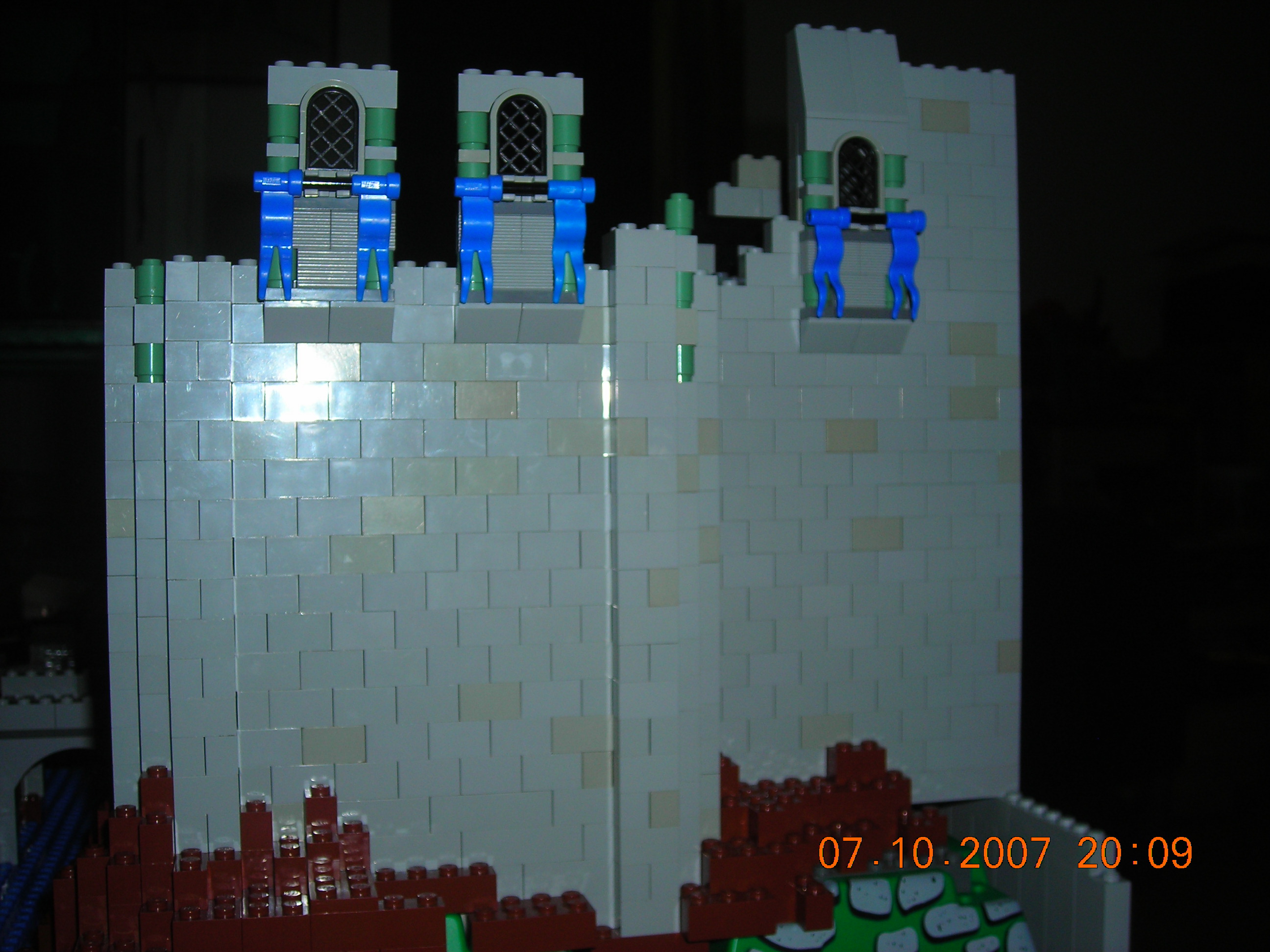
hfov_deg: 45.8
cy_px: 476
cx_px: 635
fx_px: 1504
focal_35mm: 41
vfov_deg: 35.1
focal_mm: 6.8
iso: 50
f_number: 3.3
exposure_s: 1/60.1
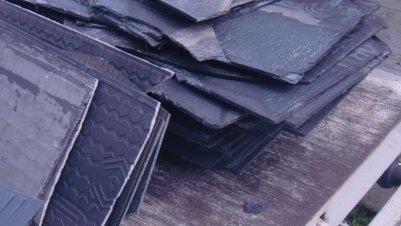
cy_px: 55
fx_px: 649
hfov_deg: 34.1
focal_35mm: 61
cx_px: 143
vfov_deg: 19.6
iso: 64
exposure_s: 1/400
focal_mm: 6.66
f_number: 3.9
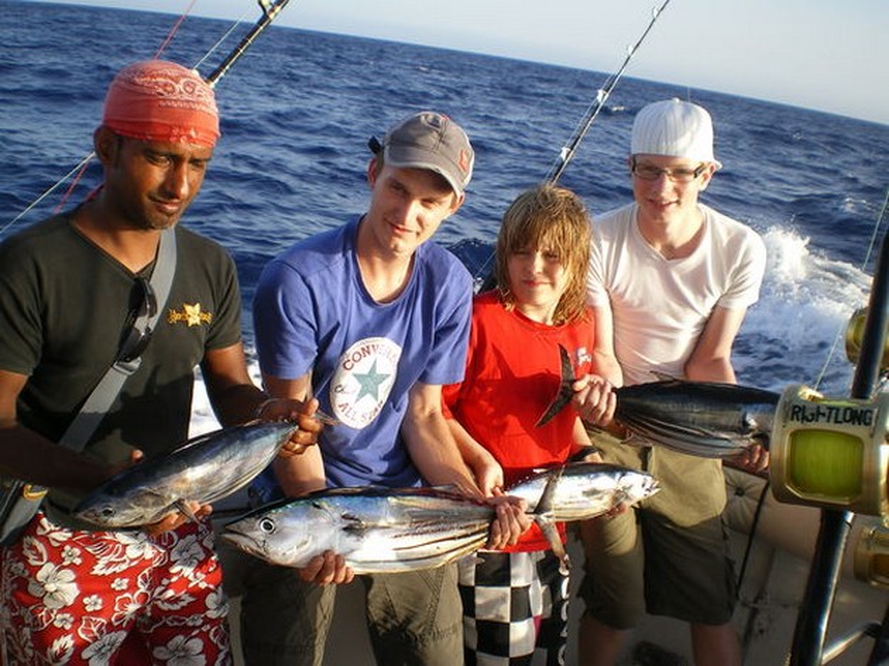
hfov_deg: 51.4
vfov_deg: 39.6
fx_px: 924
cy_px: 333
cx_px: 444
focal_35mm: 36
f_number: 4.6
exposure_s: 1/160
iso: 50
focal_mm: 6.3
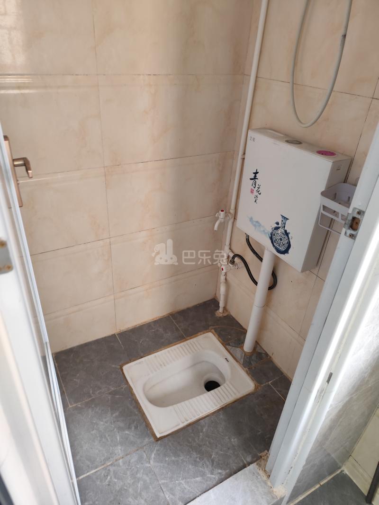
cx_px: 190
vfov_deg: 73.9
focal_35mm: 23
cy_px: 252
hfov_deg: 58.9
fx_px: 336
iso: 500
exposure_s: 1/50
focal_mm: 6.14
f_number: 1.65
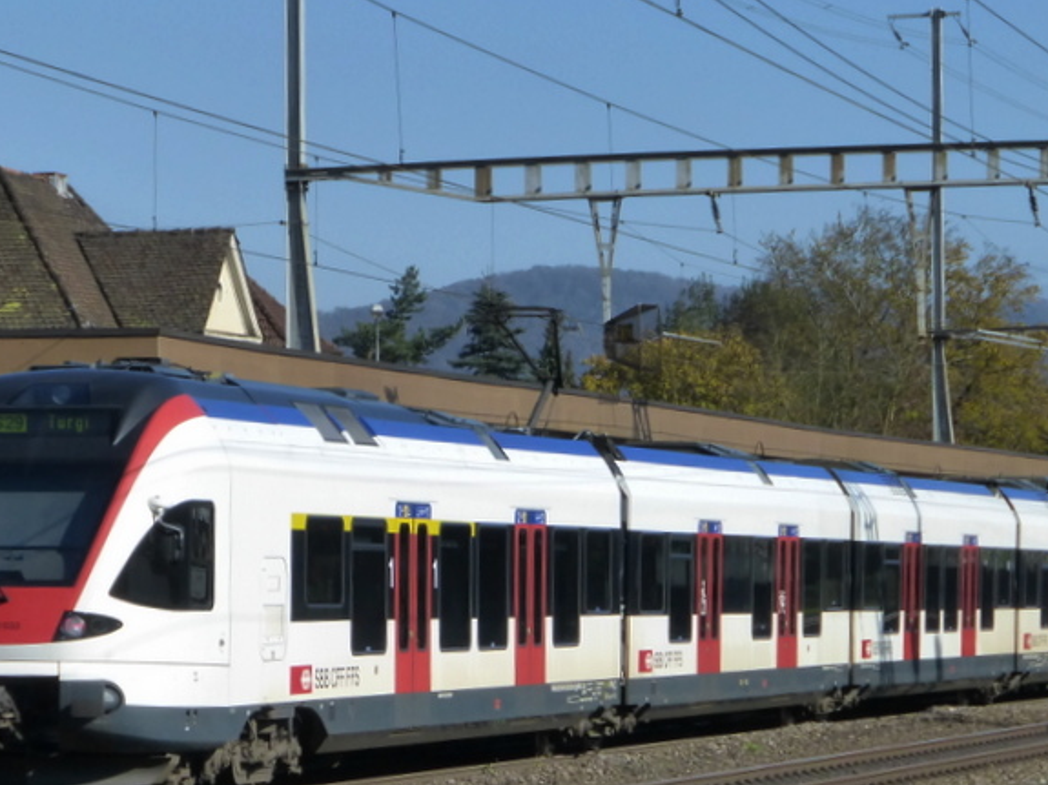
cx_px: 381
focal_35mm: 193
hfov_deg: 10.2
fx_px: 5842
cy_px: 488
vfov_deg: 7.7
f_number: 5.3
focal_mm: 18.2
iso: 160
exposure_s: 1/800
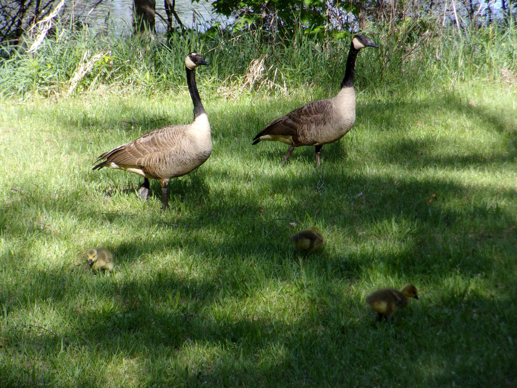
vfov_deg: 10.4
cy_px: 194
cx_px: 258
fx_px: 2121
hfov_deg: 13.9
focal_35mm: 142
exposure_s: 1/105
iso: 80
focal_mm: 25.5
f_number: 6.3
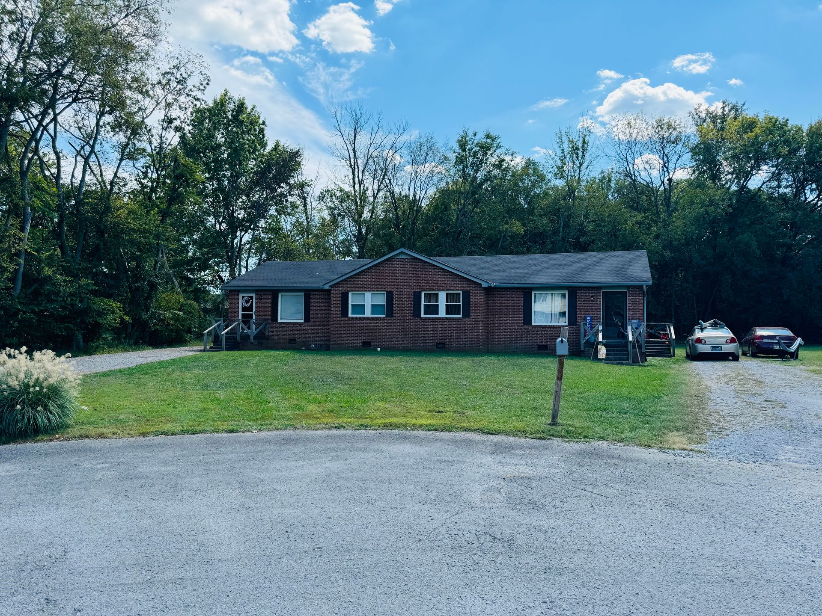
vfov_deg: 56.8
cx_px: 411
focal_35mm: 24
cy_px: 308
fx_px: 570
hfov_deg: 71.6
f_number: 1.78
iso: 80
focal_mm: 6.76
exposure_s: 1/2041
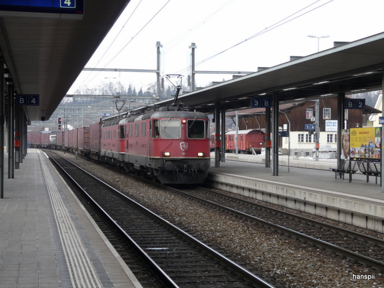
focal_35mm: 69
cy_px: 144
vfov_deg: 21.3
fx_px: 765
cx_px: 192
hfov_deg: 28.2
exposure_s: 1/100
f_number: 4
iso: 100
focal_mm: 11.4
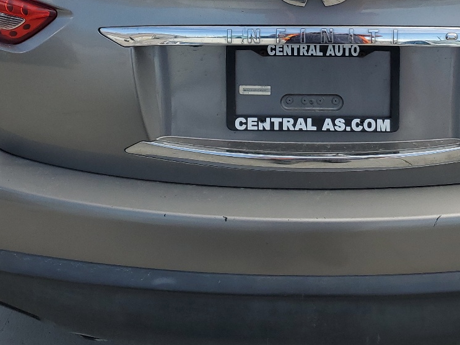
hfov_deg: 33.9
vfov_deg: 25.0
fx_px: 744
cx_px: 326
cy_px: 9
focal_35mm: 56
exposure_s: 1/1667
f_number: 1.5
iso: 50
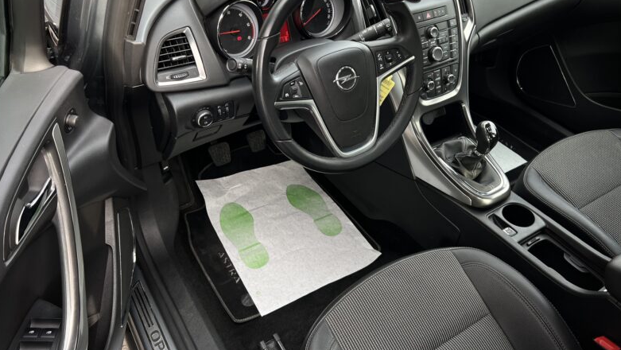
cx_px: 312
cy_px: 166
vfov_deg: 40.2
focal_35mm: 29
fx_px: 478
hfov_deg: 66.0
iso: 50
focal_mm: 5.7
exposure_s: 1/121
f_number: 1.5
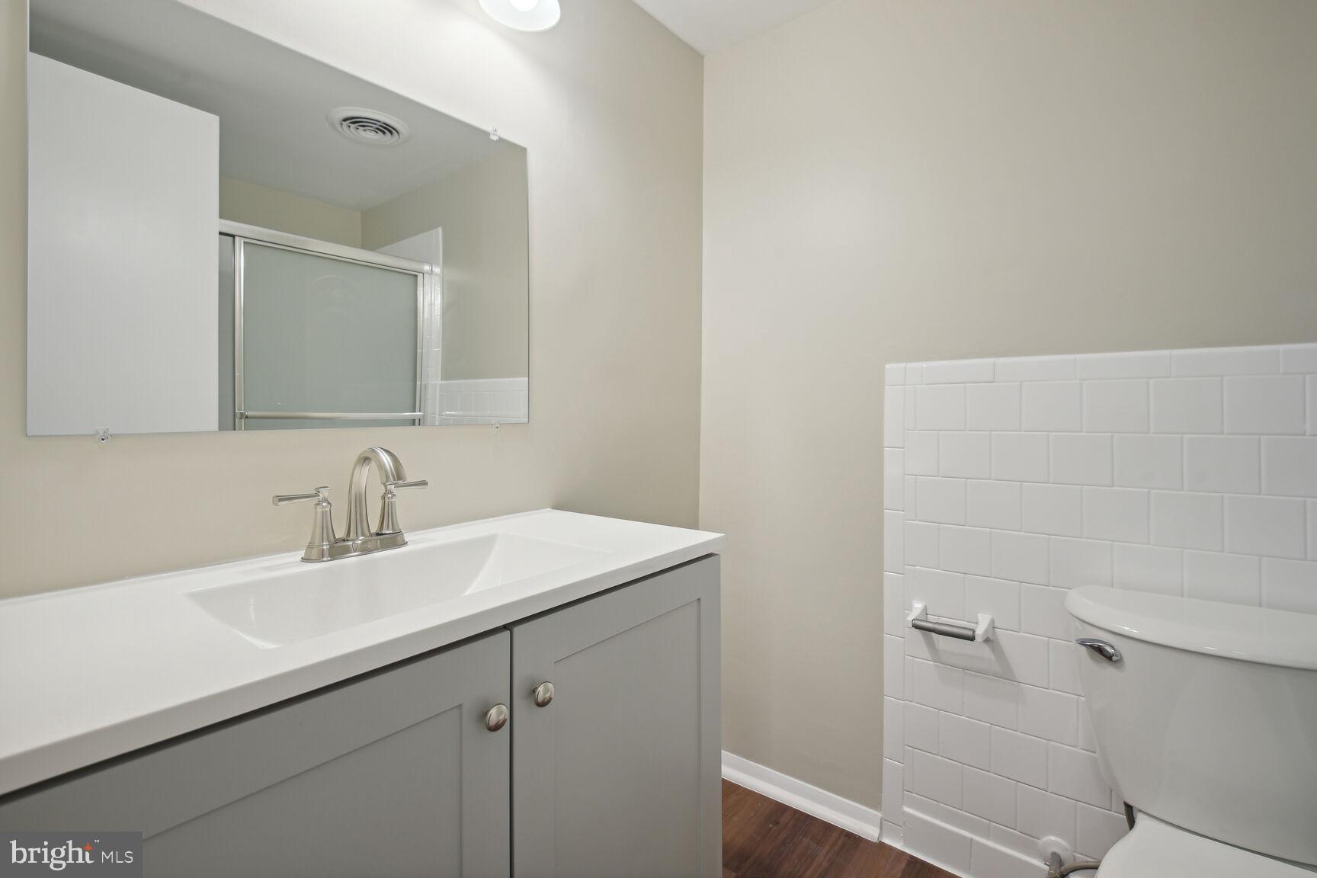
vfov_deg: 73.7
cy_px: 439
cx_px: 658
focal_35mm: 16
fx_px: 585
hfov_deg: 96.7
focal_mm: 16
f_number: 8
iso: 400
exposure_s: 1/10
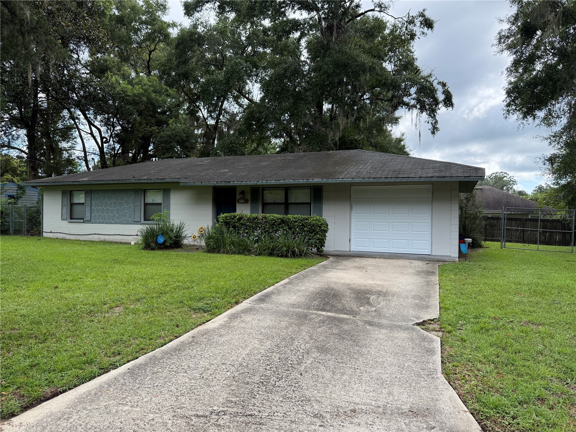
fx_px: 399
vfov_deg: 56.8
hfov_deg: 71.6
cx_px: 288
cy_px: 216
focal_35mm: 24
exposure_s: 1/992
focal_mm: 6.76
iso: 100
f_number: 1.78
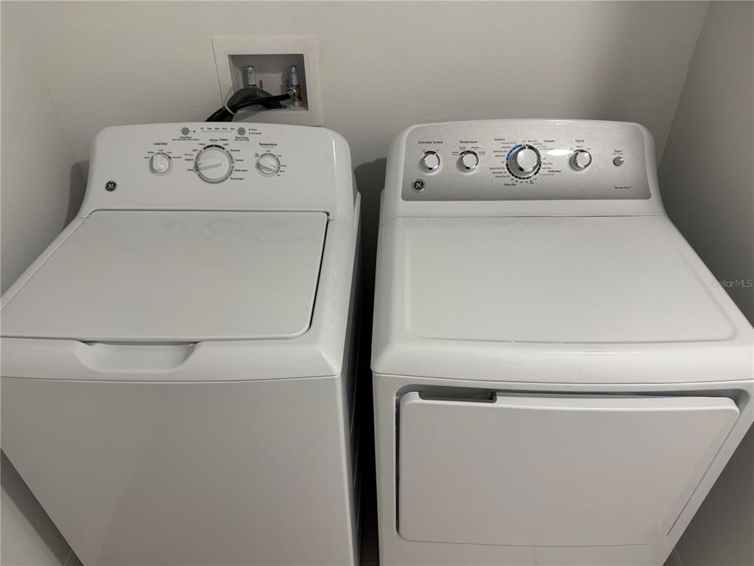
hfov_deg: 71.6
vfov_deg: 56.8
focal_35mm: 24
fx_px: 523
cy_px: 283
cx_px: 377
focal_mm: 6.76
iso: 125
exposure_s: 1/60
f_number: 1.78
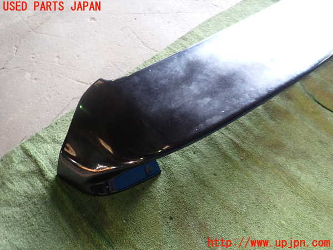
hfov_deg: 69.4
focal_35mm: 25
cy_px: 125
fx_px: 240
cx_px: 166
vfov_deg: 54.9
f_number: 2
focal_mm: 4.5
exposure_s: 1/30
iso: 200
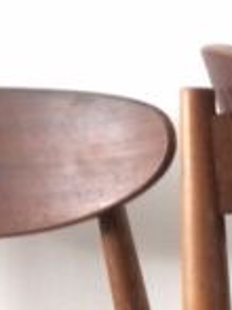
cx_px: 483
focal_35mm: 126
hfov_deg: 10.6
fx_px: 1128
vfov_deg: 14.1
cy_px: 529
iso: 200
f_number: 2.2
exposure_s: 1/33
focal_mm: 4.15
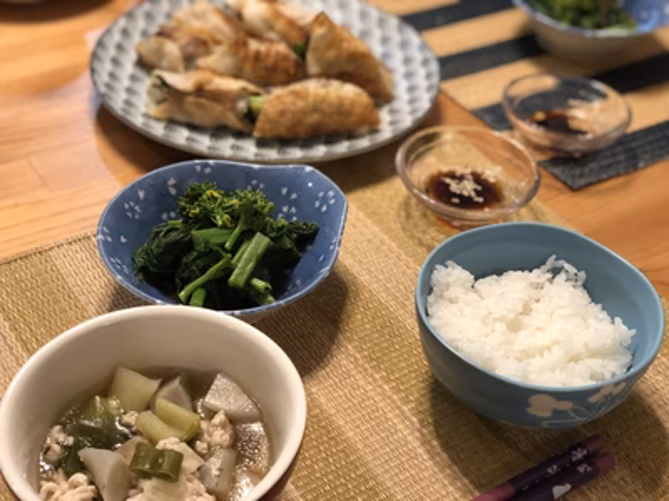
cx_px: 334
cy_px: 250
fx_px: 1005
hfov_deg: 36.8
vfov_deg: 28.0
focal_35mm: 52
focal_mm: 6
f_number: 2.4
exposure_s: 1/33
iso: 125
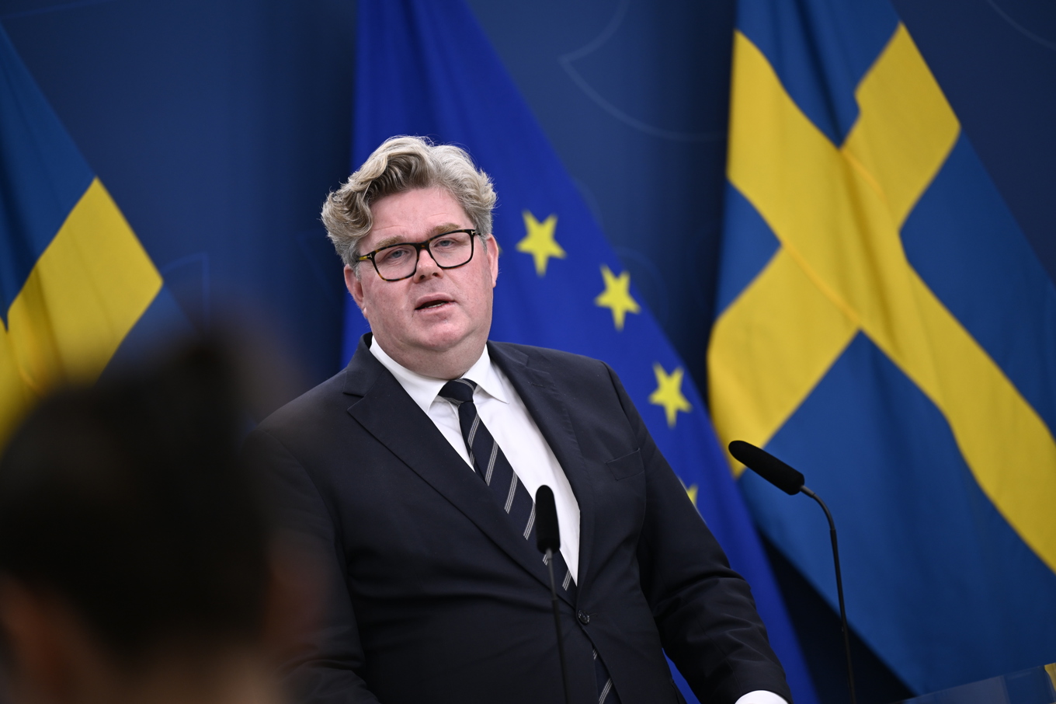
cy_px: 352
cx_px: 528
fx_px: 5865
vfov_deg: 6.9
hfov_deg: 10.3
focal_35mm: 200
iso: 400
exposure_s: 1/160
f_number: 2.8
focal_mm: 200
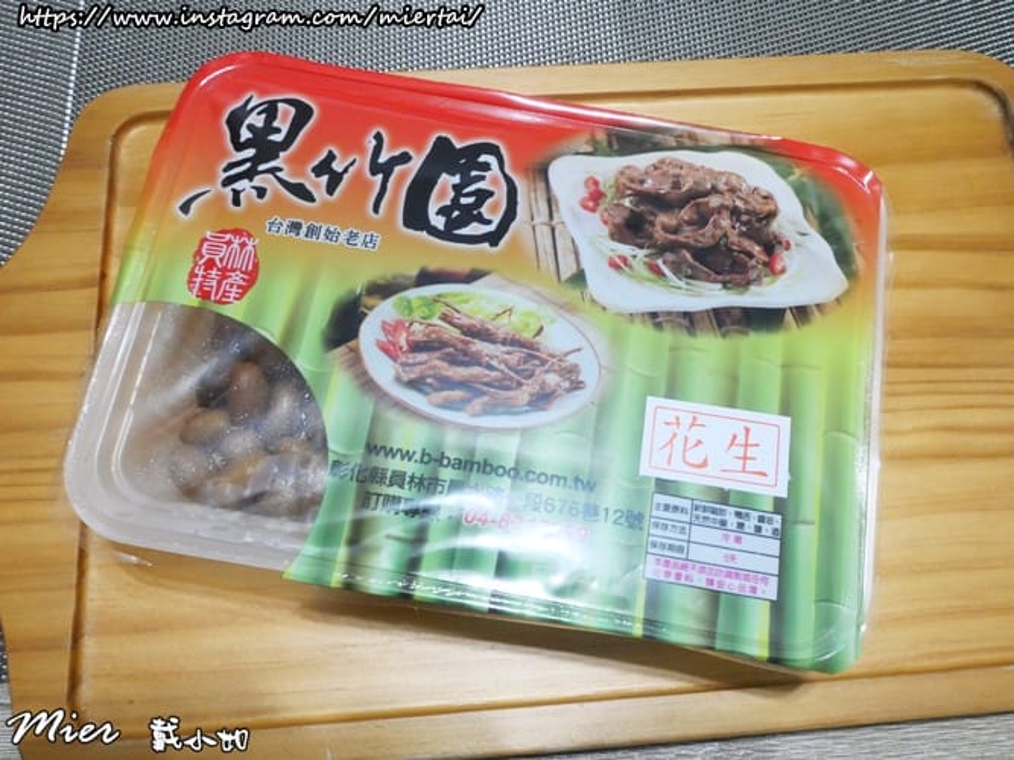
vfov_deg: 46.8
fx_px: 879
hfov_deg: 60.0
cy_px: 380
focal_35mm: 30
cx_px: 507
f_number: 10
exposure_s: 1/25
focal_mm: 15
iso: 3200
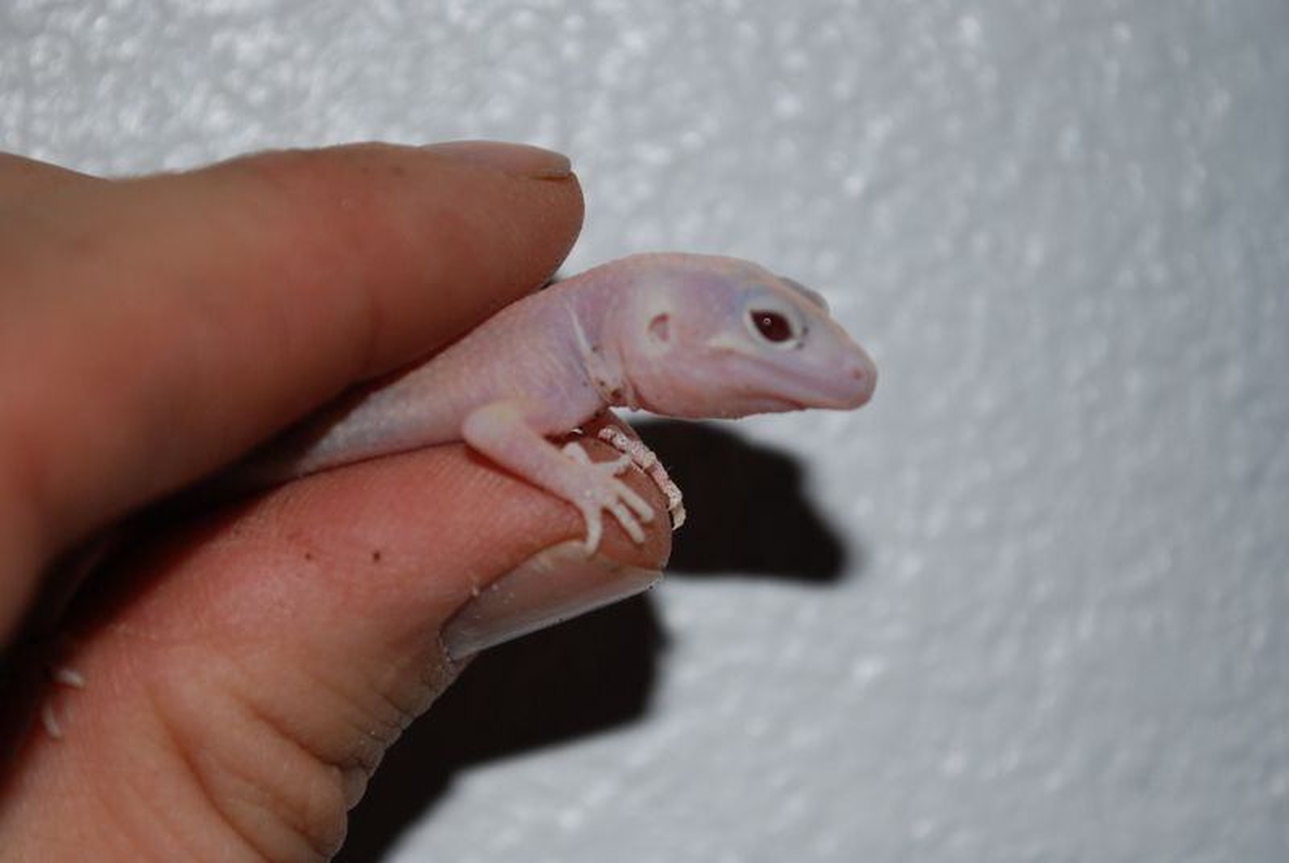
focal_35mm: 82
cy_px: 432
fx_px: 2958
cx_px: 644
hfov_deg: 24.6
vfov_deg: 16.6
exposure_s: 1/60
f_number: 5.6
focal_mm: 55
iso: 200
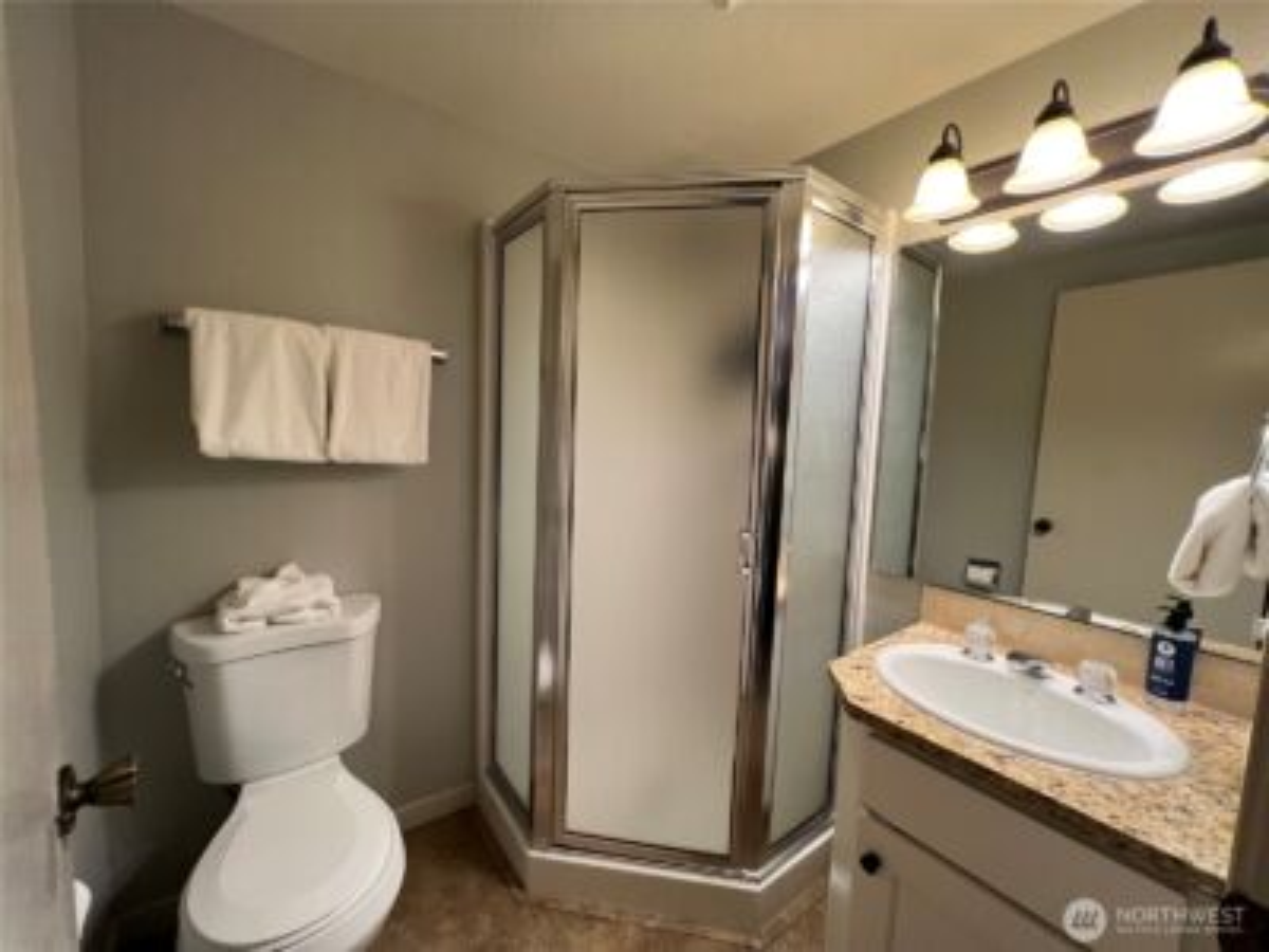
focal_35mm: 13
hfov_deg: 106.2
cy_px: 476
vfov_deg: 89.9
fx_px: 477
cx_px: 634
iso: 250
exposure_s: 1/120
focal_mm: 1.57
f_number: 1.8
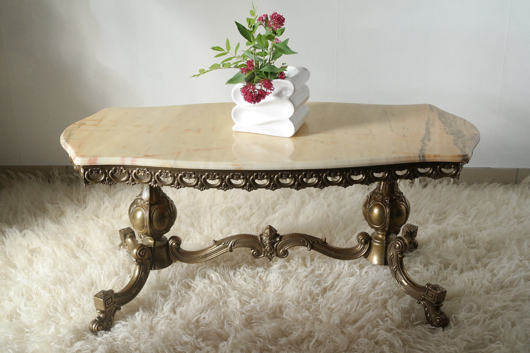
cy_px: 176
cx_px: 265
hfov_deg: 40.3
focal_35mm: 49
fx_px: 721
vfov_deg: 27.5
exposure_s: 1/30
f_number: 5.6
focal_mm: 32
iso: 800
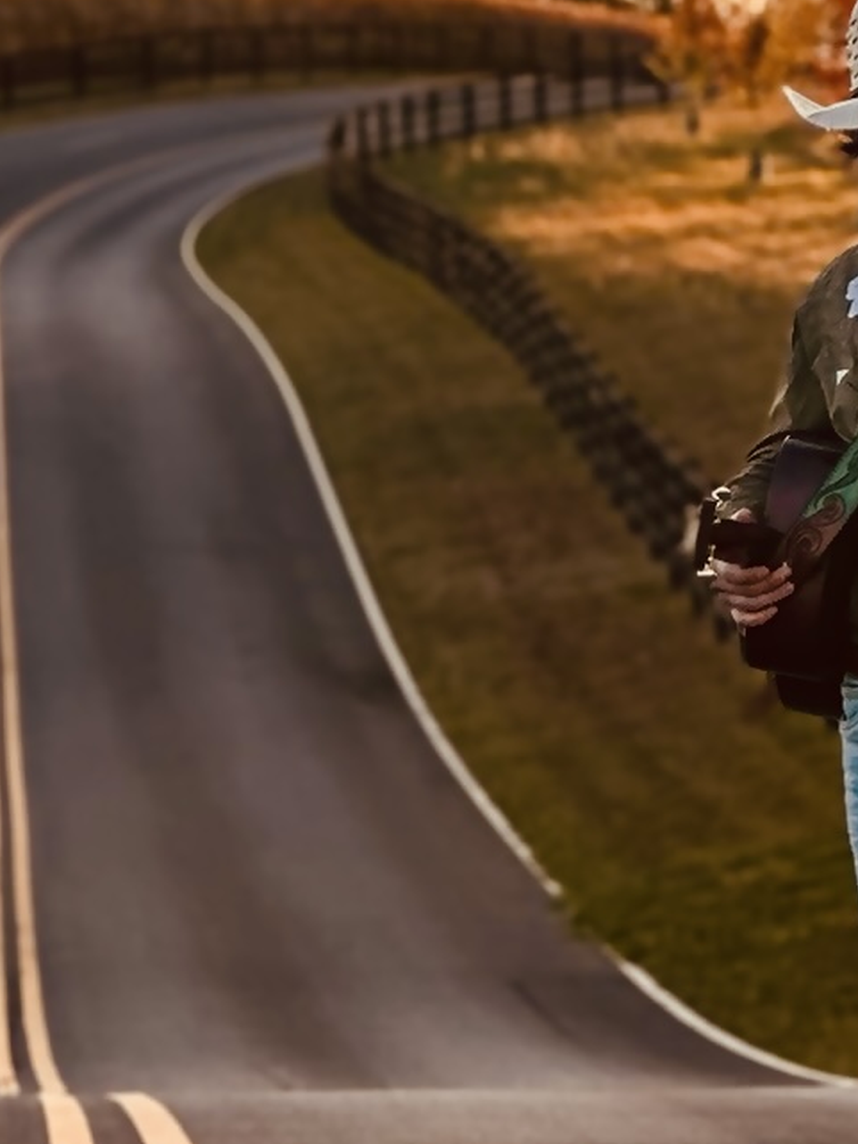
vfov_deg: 8.0
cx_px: 64
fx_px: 8127
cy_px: 885
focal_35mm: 246
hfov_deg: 6.0
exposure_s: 1/163
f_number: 2.8
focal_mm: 9
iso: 40
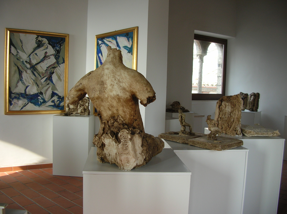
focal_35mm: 35
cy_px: 107
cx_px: 144
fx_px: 290
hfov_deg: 52.7
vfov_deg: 40.6
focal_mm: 5.8
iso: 50
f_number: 2.8
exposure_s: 1/51.2
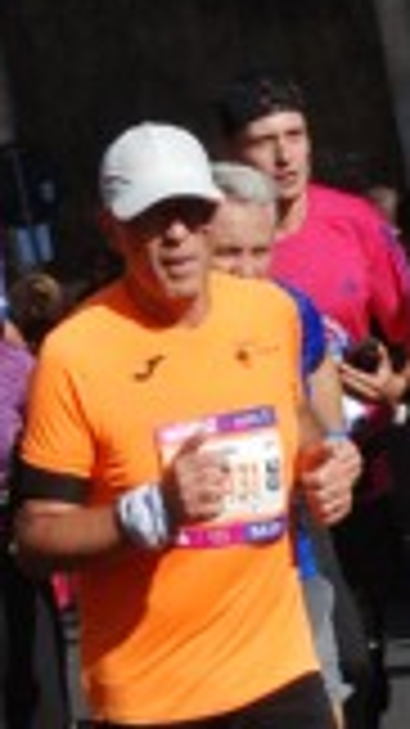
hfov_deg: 3.6
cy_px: 495
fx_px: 6559
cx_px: 358
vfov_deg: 6.4
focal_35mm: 339
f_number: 8
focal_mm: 58
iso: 1000
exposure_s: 1/2000
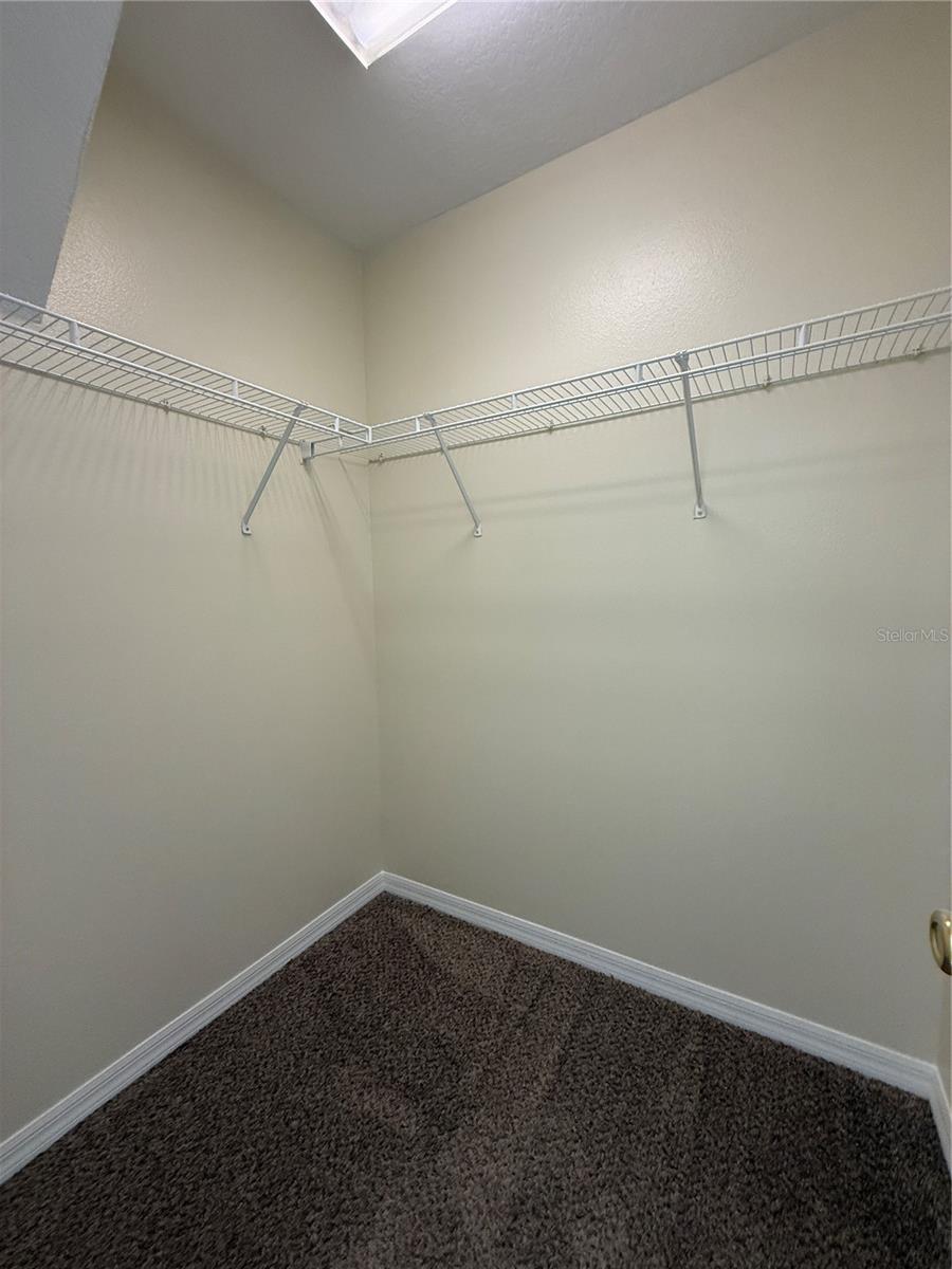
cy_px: 634
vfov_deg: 102.1
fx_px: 513
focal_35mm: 14
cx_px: 476
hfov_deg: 85.7
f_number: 2.2
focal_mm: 2.22
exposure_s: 1/120
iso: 320
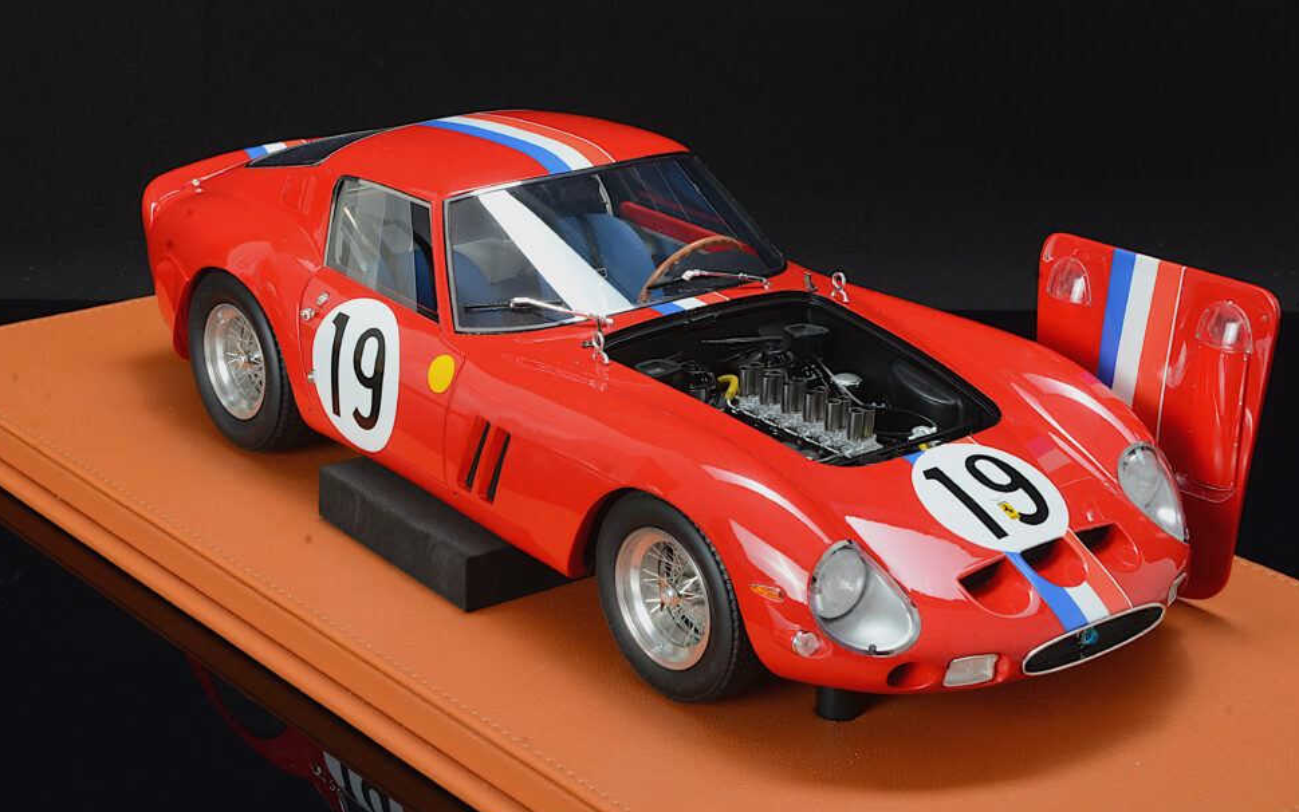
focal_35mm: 73
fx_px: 2568
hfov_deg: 28.4
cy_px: 377
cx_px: 630
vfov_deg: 18.0
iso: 400
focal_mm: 45
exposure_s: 1/5
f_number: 20
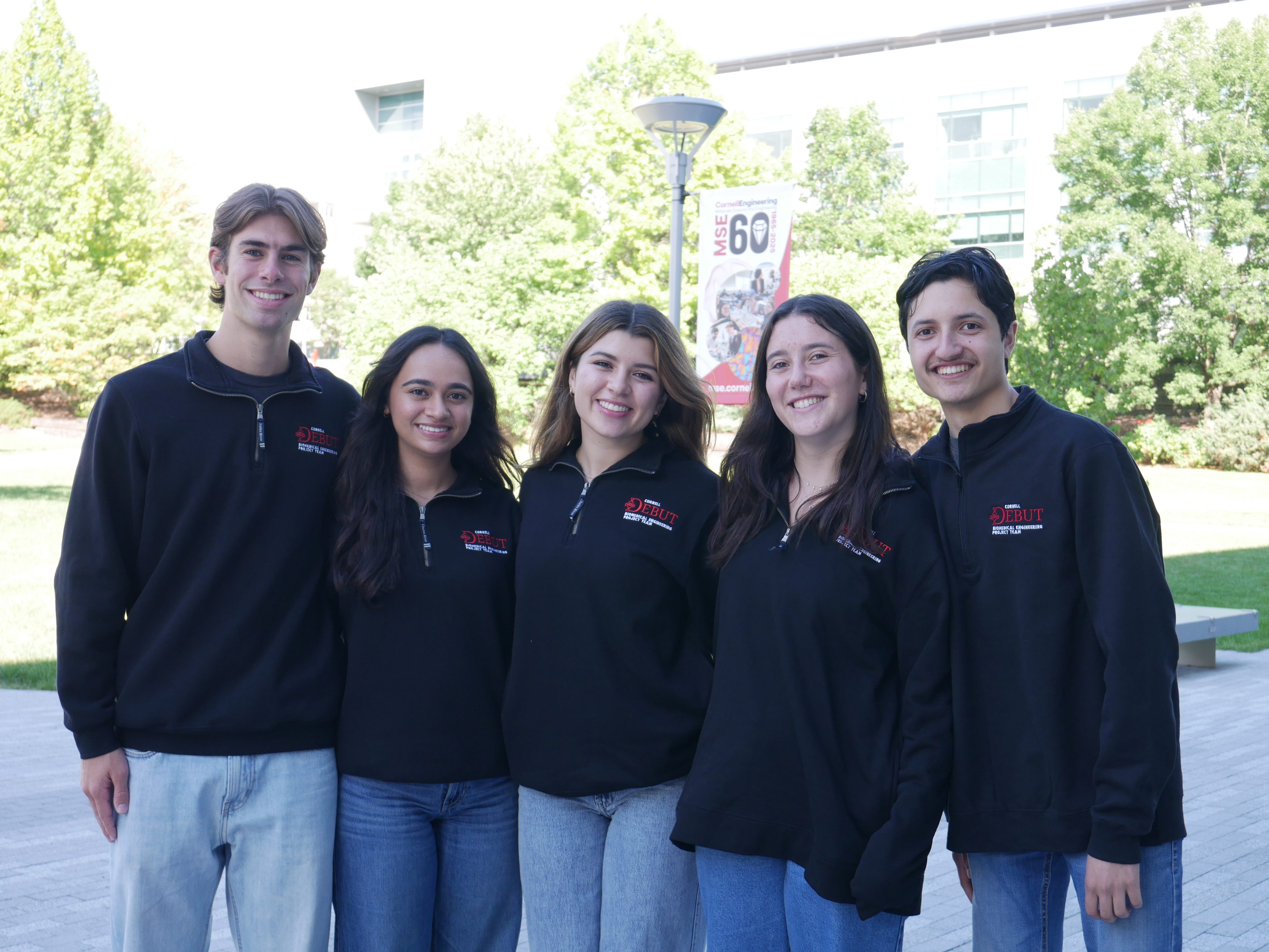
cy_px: 476
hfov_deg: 38.2
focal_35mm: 50
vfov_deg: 29.1
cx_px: 634
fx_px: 1834
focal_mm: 25
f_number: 5.3
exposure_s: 1/100
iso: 200
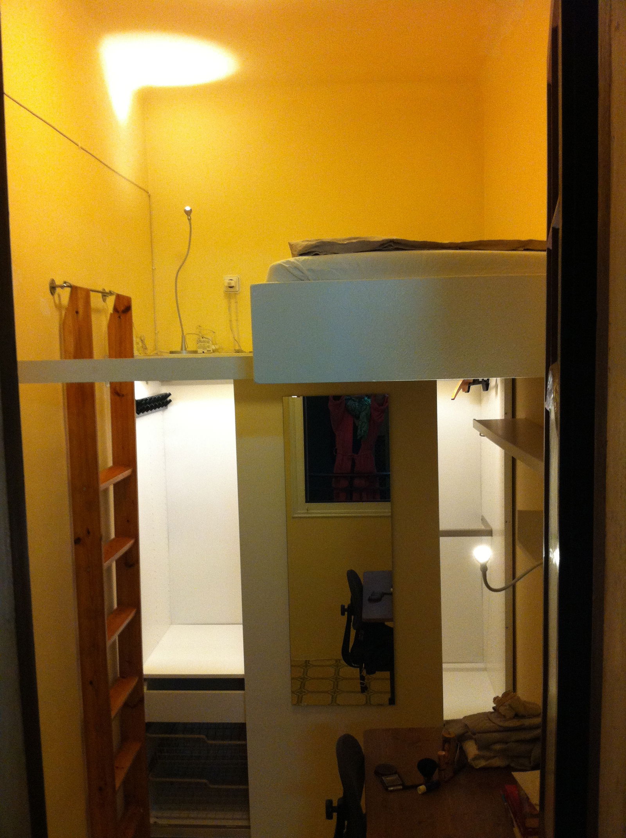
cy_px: 419
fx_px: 846
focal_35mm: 35
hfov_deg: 40.6
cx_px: 313
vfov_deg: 52.7
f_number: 2.8
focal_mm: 3.85
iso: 200
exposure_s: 1/15
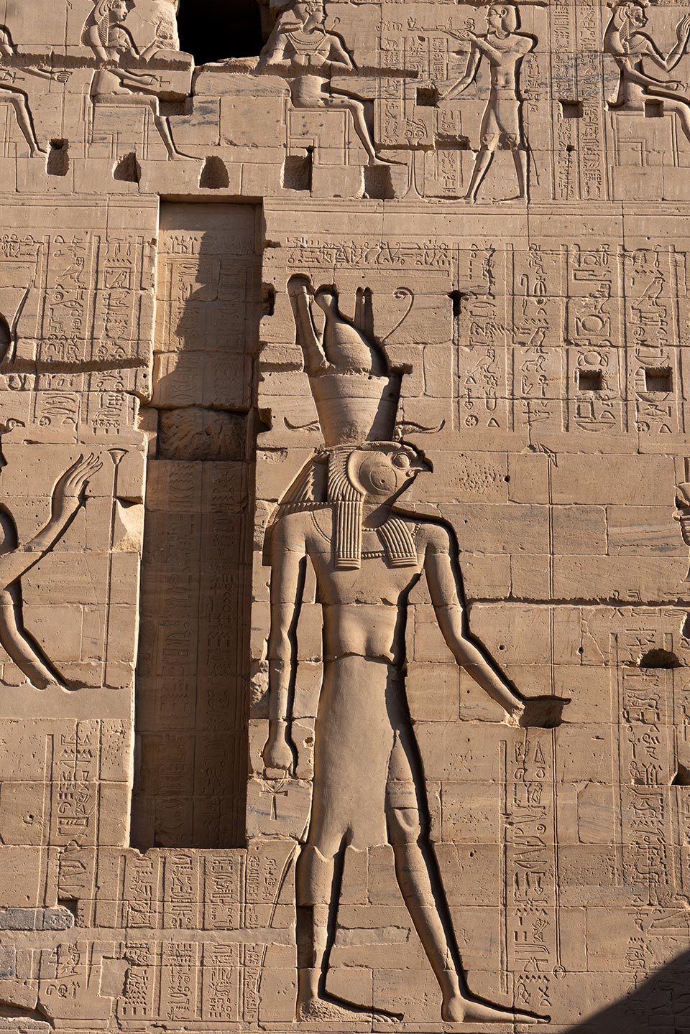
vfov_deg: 27.0
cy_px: 517
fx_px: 2156
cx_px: 345
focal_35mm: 75
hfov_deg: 18.2
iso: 100
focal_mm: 50
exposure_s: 1/320
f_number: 8
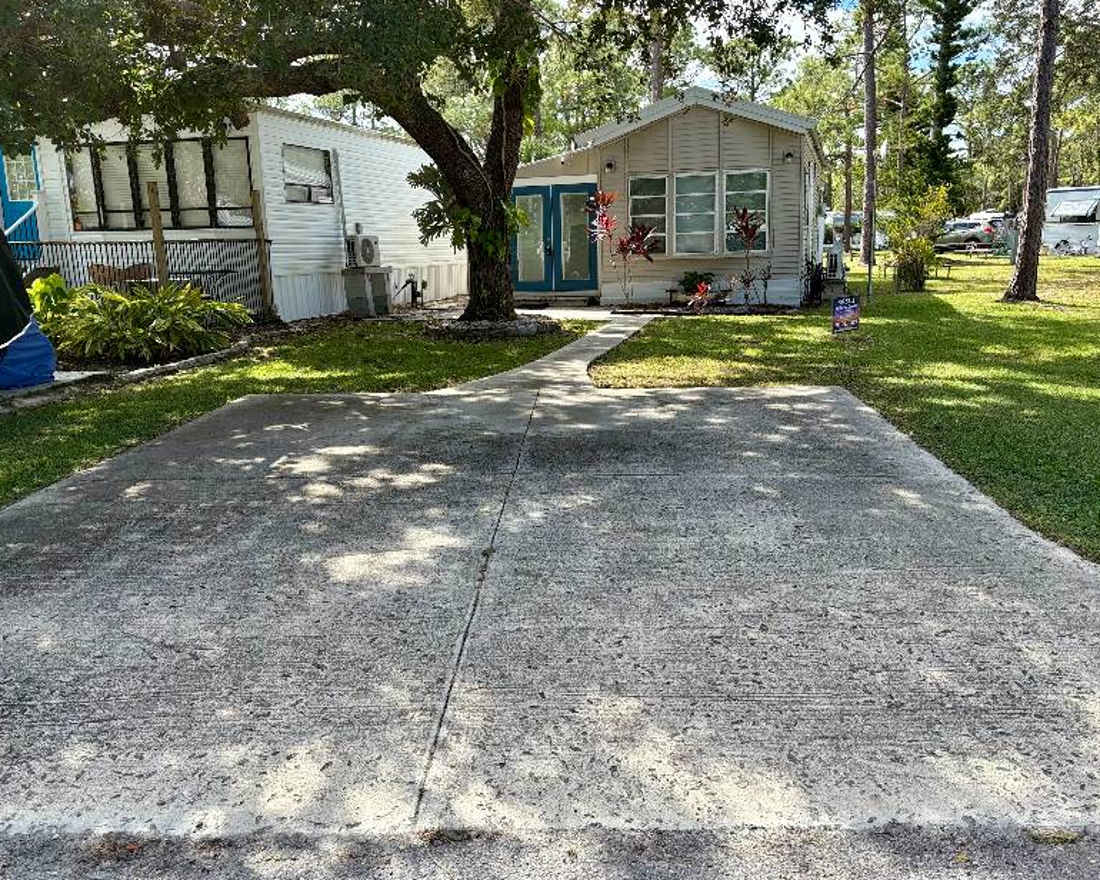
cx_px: 551
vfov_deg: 51.5
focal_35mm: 28
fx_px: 912
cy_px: 431
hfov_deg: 62.2
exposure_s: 1/945
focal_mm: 5.96
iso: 50
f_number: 1.6
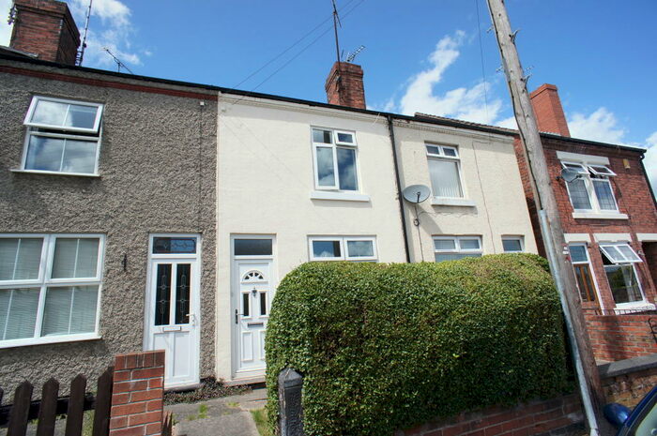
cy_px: 218
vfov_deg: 53.0
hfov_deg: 73.8
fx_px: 437
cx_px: 328
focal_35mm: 24
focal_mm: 16
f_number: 6.3
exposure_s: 1/400
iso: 200
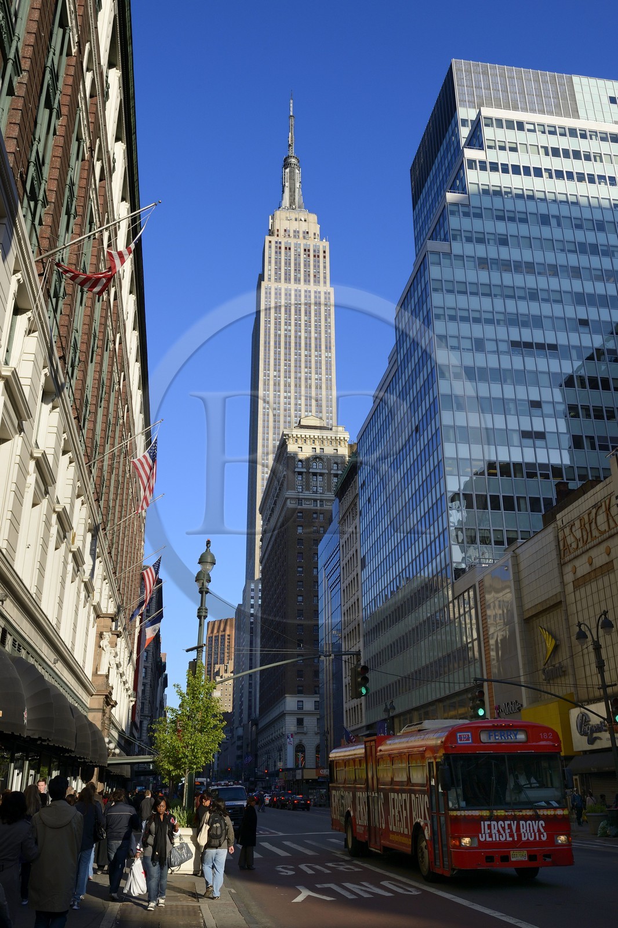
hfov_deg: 42.3
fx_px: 799
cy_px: 464
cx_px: 309
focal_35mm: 31
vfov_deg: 60.3
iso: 200
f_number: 10
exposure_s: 1/320
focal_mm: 31
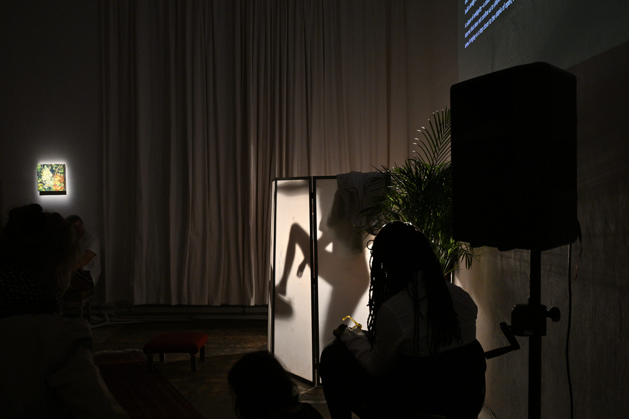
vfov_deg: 39.4
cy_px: 210
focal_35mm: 34
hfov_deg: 56.5
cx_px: 314
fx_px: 585
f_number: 7.1
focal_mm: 33.5
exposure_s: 1/200
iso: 2500
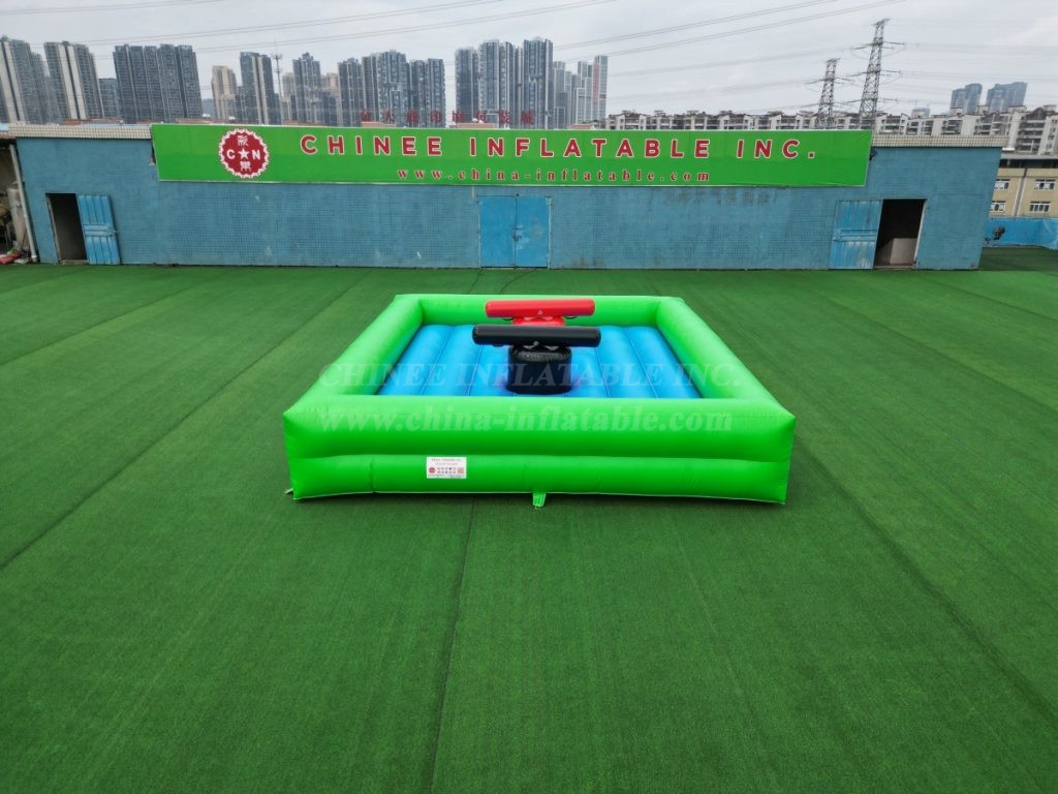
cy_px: 397
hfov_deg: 71.6
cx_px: 529
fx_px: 734
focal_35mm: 24
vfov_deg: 56.8
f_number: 1.7
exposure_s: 1/2000
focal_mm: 6.72
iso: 130
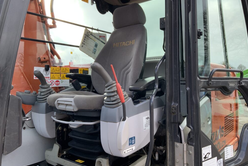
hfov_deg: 60.3
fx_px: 214
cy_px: 72
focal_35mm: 31
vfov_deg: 42.2
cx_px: 126
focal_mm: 3
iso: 16
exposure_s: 1/235
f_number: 1.8
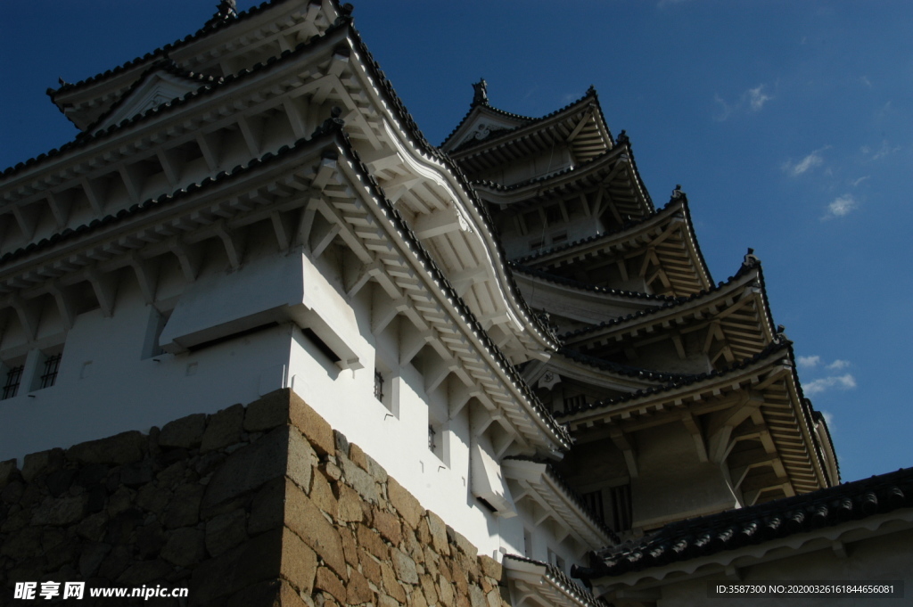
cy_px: 304
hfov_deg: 53.2
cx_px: 456
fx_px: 912
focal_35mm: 36
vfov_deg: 36.8
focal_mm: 24
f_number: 11
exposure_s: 1/500
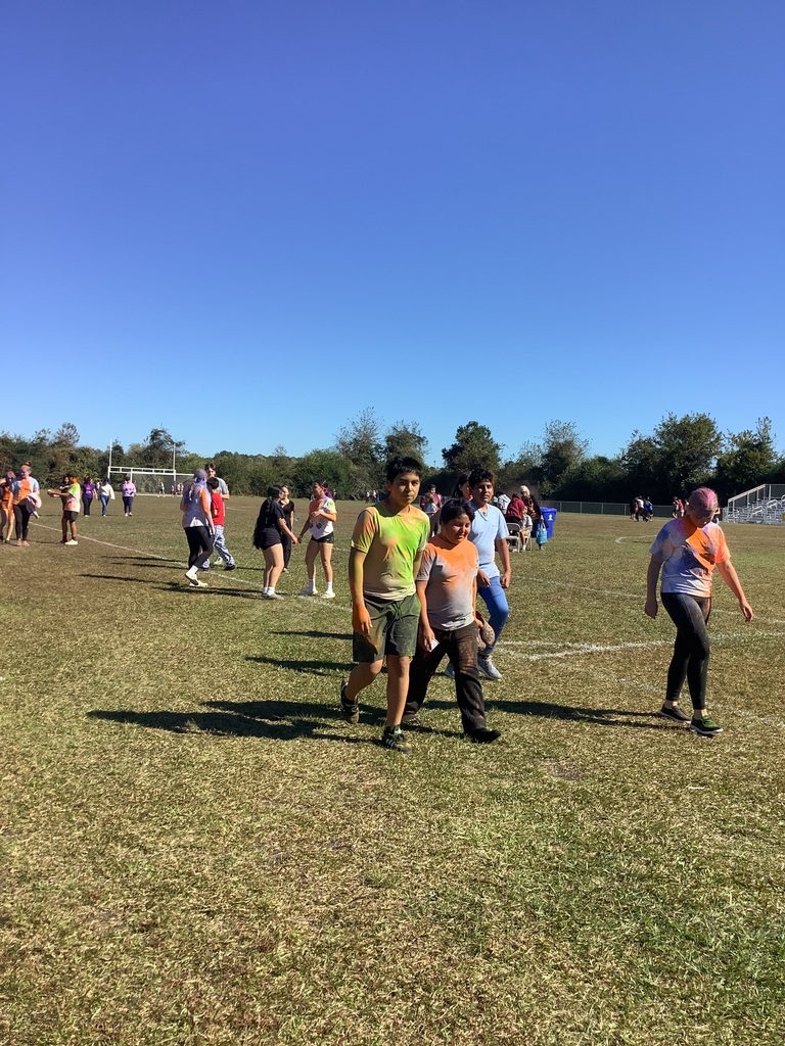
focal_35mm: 31
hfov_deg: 45.4
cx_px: 392
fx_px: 937
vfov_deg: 58.4
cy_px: 523
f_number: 2.4
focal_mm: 3.3
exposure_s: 1/1253
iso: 25
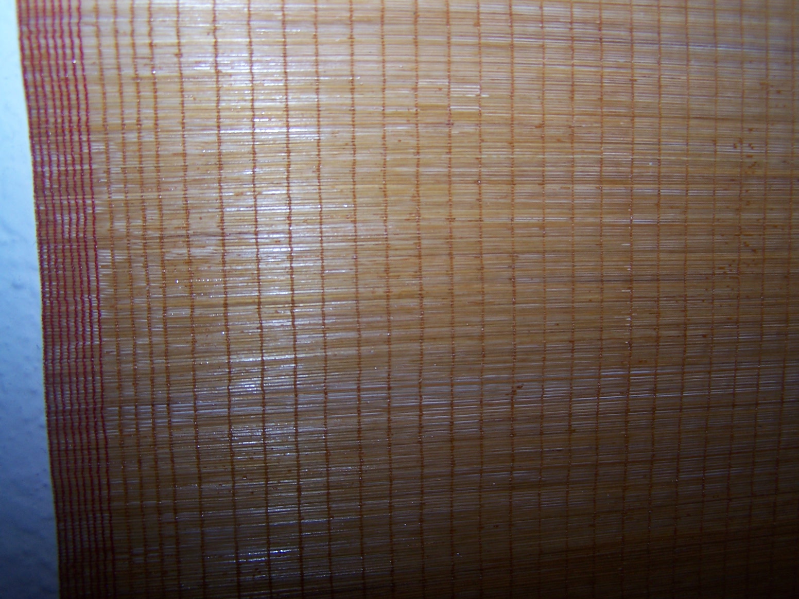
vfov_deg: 37.7
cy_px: 300
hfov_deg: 49.0
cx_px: 400
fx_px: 877
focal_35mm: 38
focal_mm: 6.3
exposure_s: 1/60
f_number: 2.8
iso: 80
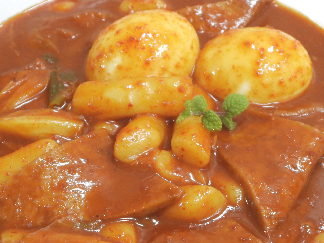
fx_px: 796
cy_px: 133
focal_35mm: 85
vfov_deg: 17.4
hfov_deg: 23.0
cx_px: 162
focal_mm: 7.4
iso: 200
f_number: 3.2
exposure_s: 1/15
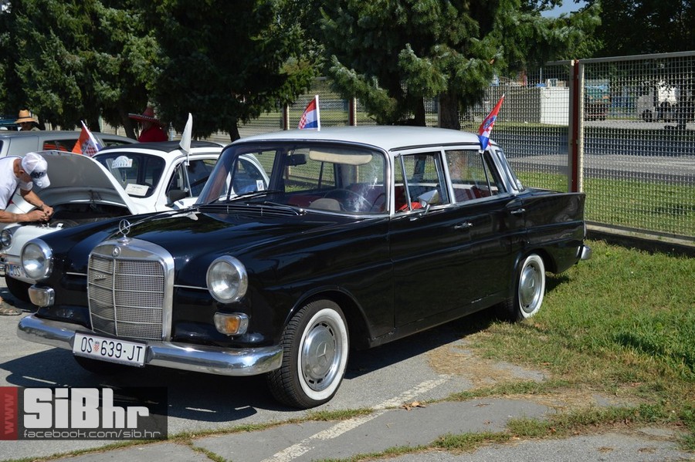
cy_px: 231
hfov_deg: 36.9
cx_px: 348
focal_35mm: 54
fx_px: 1042
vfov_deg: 25.0
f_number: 5.6
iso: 100
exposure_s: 1/800
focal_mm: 36
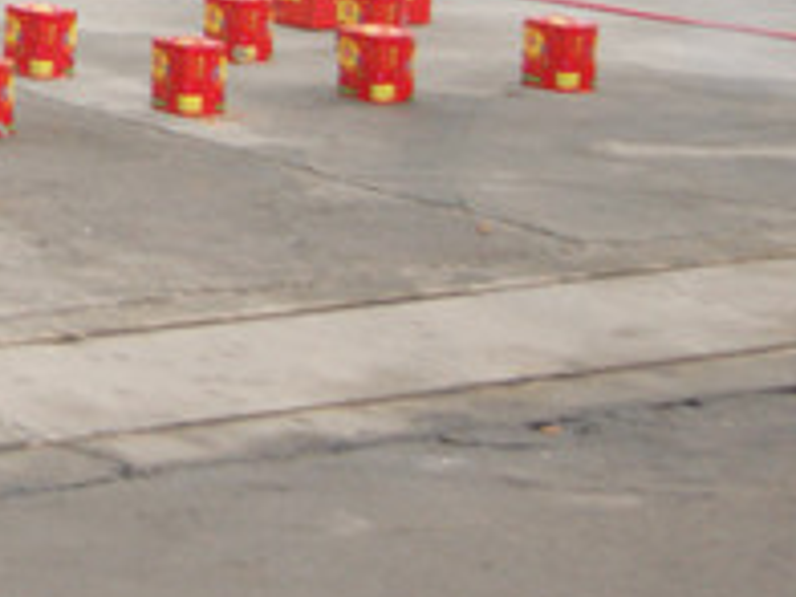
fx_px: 3518
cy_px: -410
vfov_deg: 9.3
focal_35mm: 153
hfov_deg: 12.0
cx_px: -565
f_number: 4
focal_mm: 26
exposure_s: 1/160
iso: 200
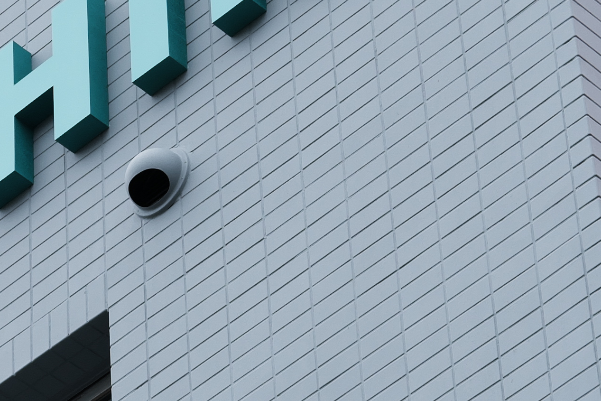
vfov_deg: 5.3
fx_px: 4357
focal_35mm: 261
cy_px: 243
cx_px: -9
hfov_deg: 7.9
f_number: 5
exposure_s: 1/320
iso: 320
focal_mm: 35
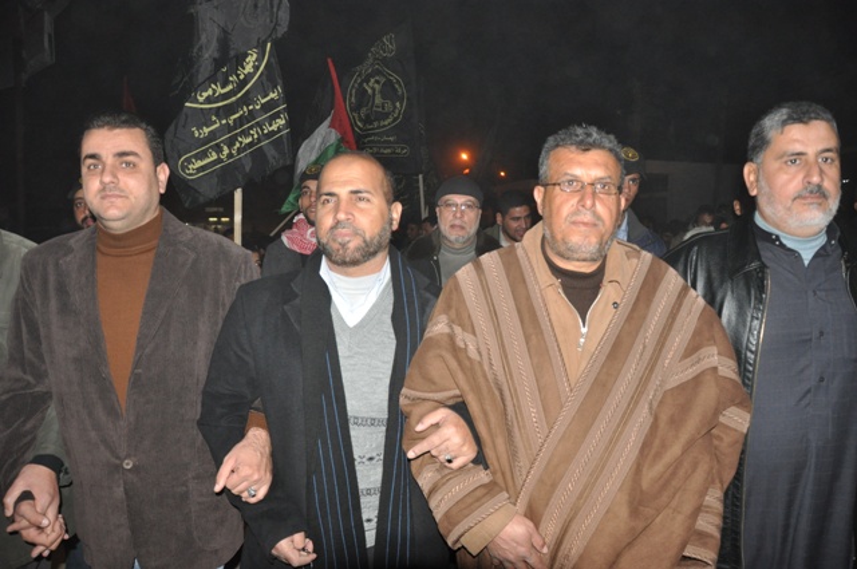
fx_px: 642
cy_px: 284
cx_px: 428
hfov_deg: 67.4
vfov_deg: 47.8
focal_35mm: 27
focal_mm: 18
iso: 1000
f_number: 4.5
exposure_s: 1/60
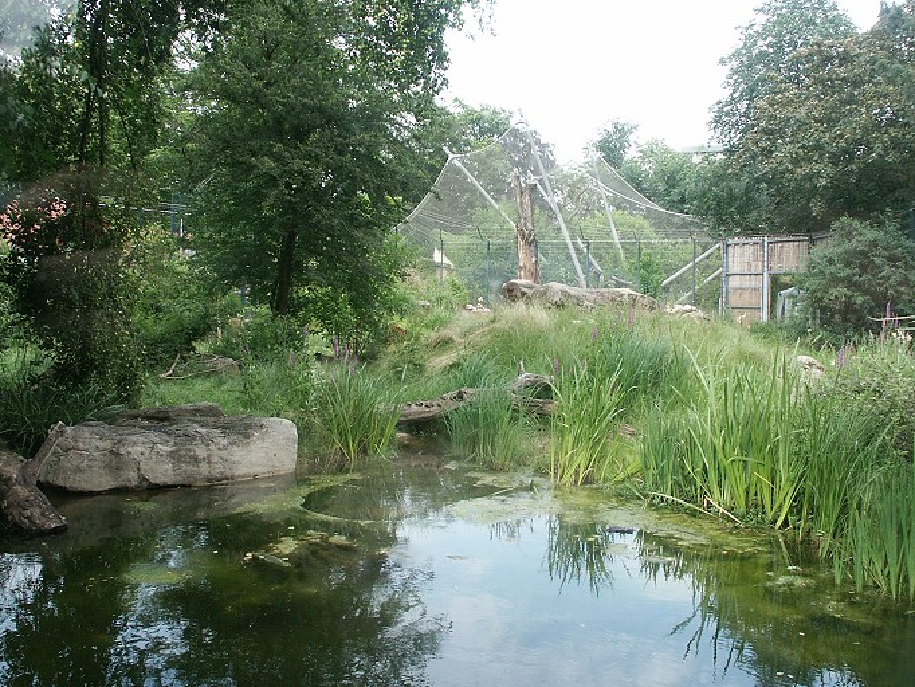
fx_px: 899
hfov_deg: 53.9
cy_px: 303
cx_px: 463
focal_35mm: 34
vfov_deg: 41.8
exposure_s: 1/125
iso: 100
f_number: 4.5
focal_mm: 7.54
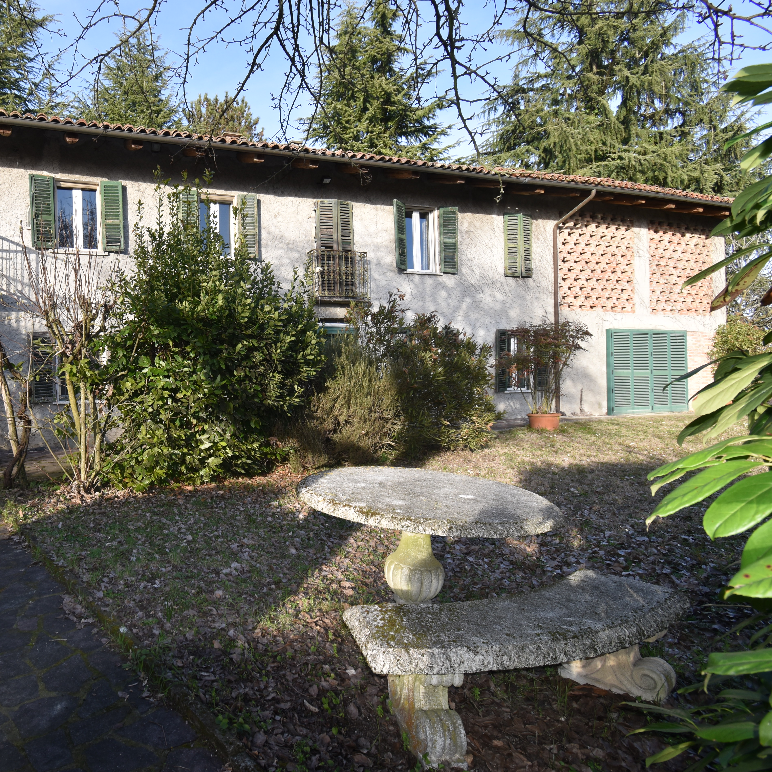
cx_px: 203
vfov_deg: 74.8
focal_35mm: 20
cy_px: 395
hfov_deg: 70.3
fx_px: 505
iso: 100
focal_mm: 10
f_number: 5.6
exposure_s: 1/125
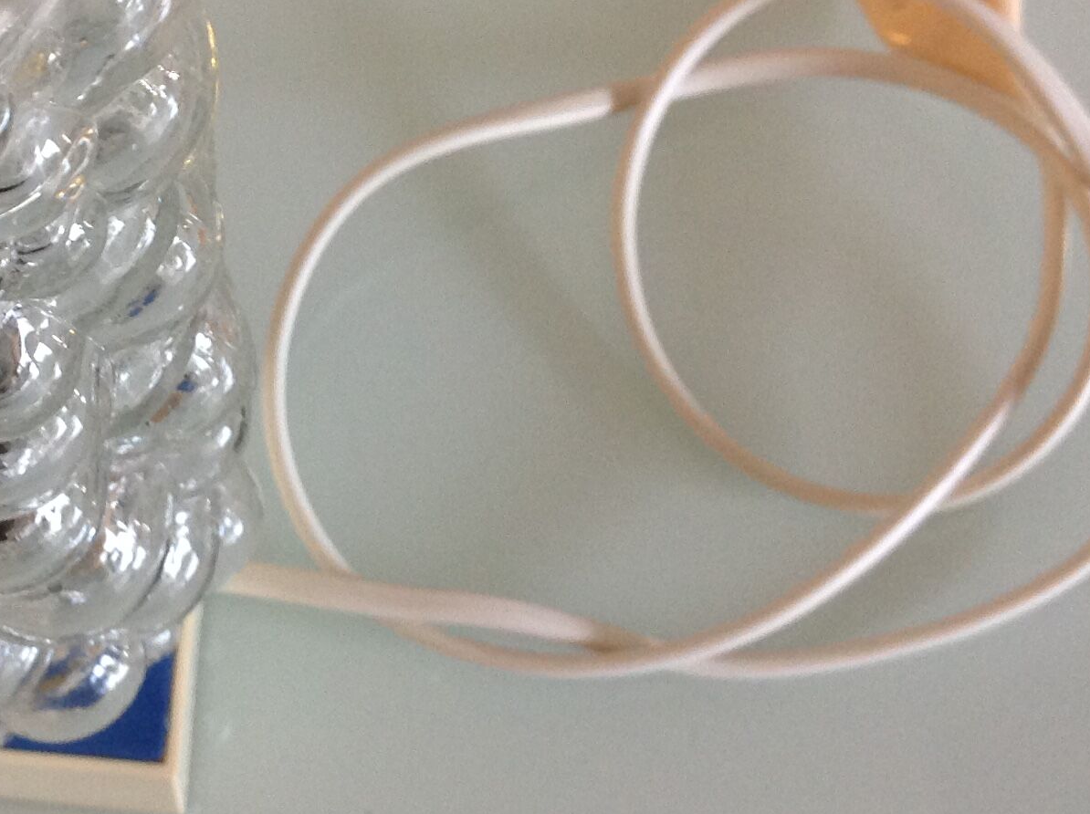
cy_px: 240
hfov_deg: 25.2
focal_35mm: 76
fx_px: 2390
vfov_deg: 19.2
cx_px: 197
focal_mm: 4.28
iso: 125
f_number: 2.4
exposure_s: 1/15
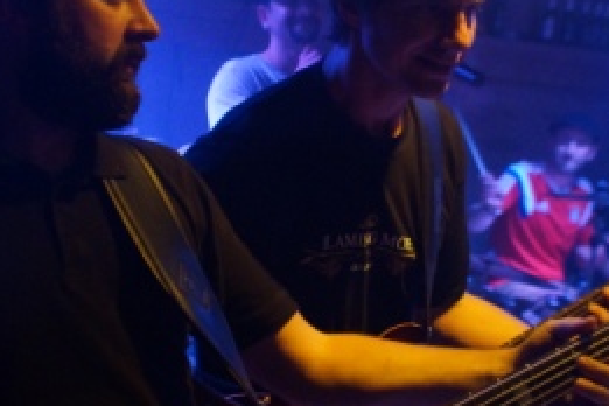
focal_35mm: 72
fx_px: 1218
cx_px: 271
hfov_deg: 28.1
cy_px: 194
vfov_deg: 18.9
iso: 2500
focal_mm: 28
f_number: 4
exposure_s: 1/160
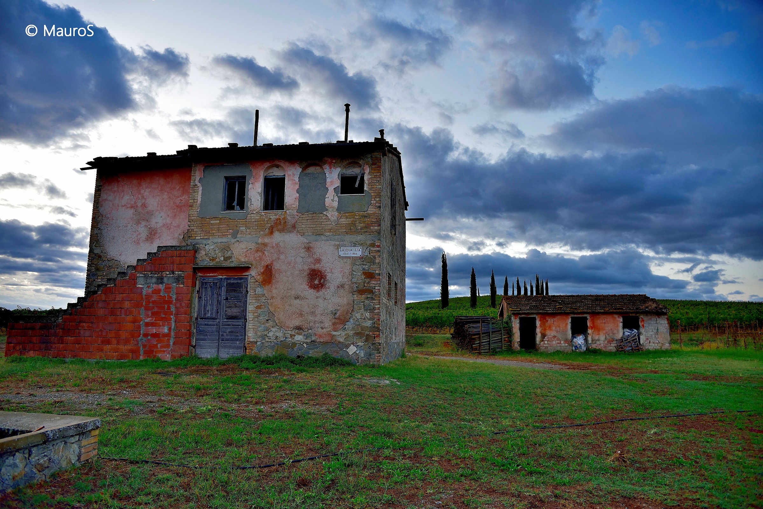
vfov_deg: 53.2
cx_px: 382
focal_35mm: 24
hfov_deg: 73.7
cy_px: 254
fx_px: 509
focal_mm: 24
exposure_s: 1/50
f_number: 4.5
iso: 400
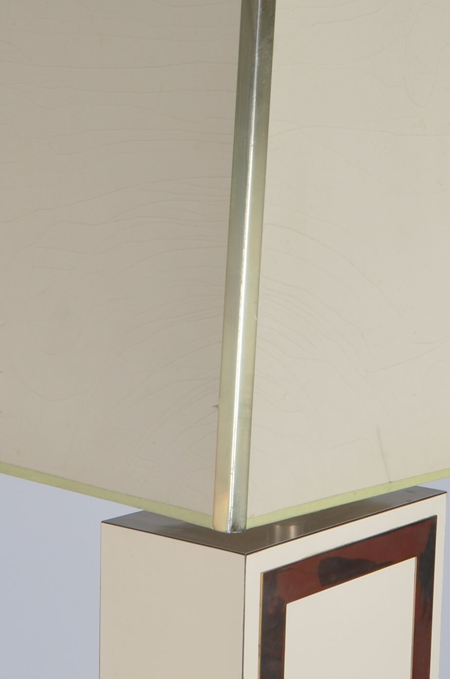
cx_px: 242
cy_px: 397
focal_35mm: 75
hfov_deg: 18.0
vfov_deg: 26.9
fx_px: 1419
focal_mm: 19
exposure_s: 1/125
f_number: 11
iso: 100
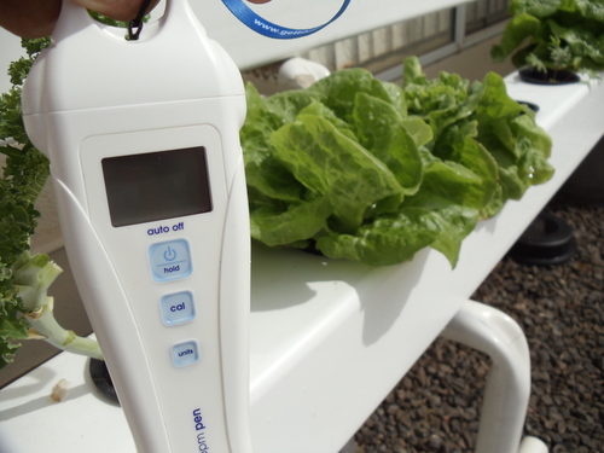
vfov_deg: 32.9
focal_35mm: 44
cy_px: 226
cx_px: 302
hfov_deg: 42.9
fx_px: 768
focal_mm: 6
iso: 100
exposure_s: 1/640
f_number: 7.1
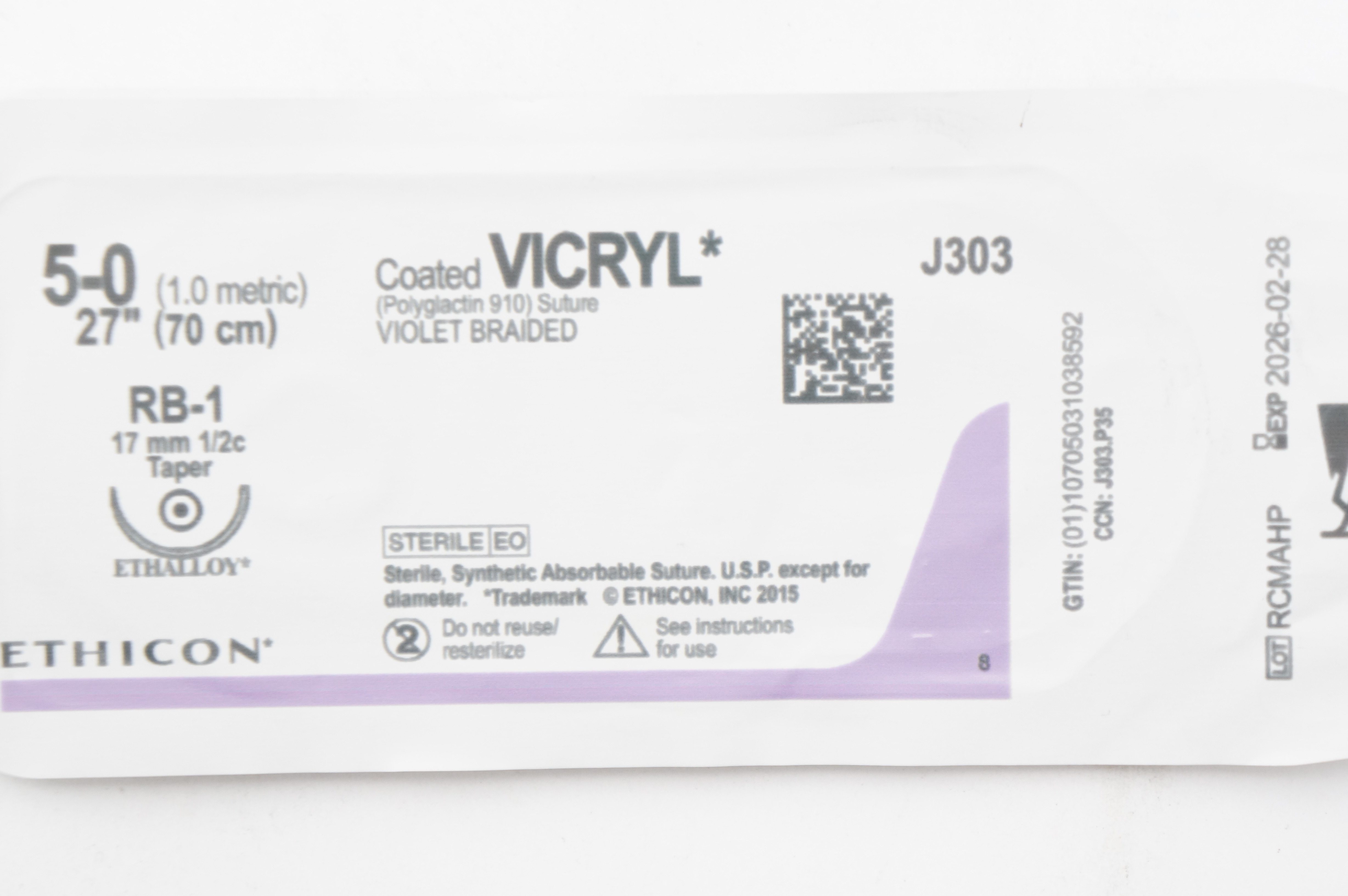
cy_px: 448
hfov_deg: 24.6
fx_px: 3086
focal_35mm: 82
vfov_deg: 16.5
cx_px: 674
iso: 800
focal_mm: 55
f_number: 5.6
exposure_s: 1/25
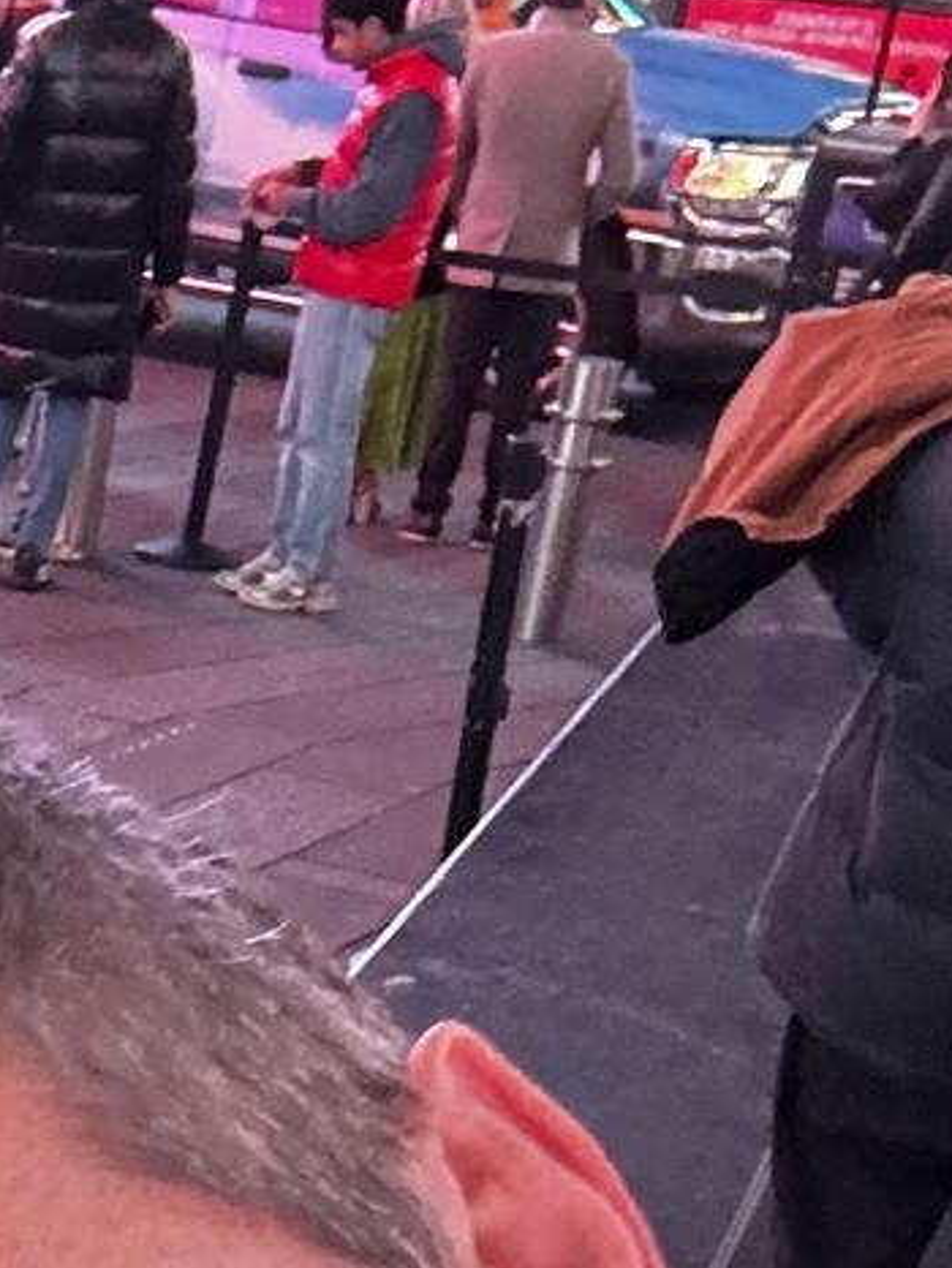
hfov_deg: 13.3
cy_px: 2159
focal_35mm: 103
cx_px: -636
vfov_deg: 16.5
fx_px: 3773
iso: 200
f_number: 1.9
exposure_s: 1/60
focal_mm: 2.69
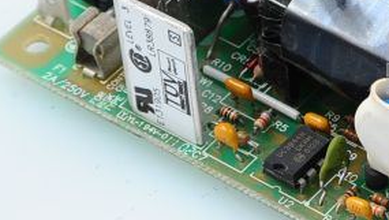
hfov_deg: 5.4
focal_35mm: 397
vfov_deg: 3.1
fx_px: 4099
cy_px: 63
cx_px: 523
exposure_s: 1/160
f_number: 13
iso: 400
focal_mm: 120
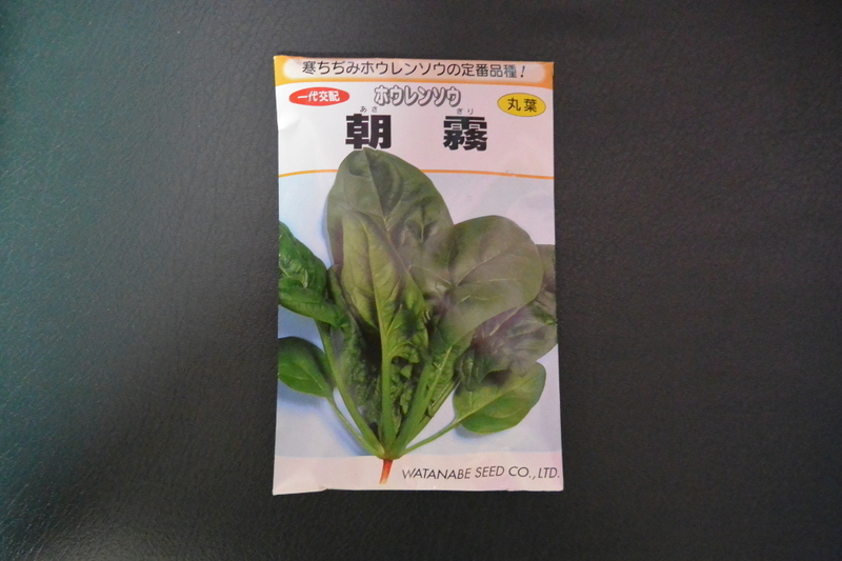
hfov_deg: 63.7
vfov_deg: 44.9
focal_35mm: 29
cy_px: 280
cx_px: 421
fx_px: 678
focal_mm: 11
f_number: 3.5
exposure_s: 1/40
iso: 3200
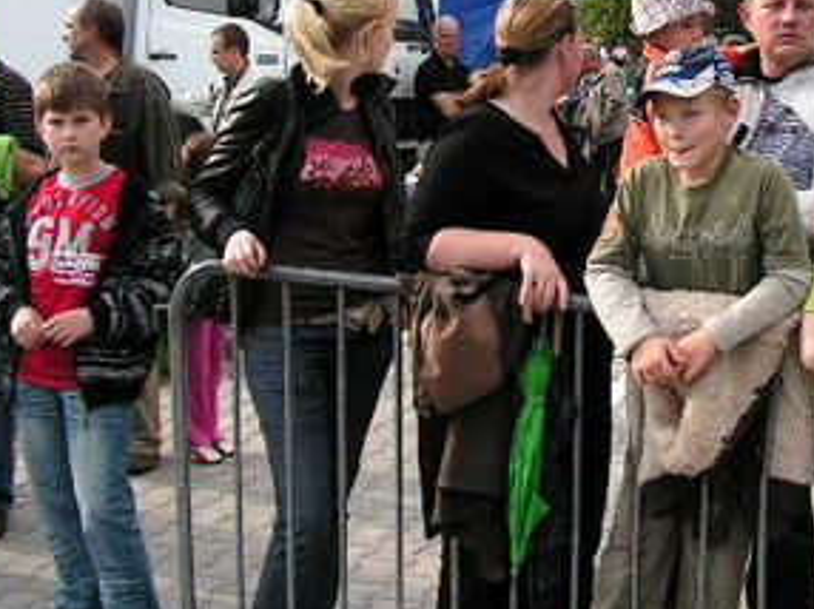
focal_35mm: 63
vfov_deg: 23.0
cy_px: 155
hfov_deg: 30.1
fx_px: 1480
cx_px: 629
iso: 64
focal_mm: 6
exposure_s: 1/400
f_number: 3.2
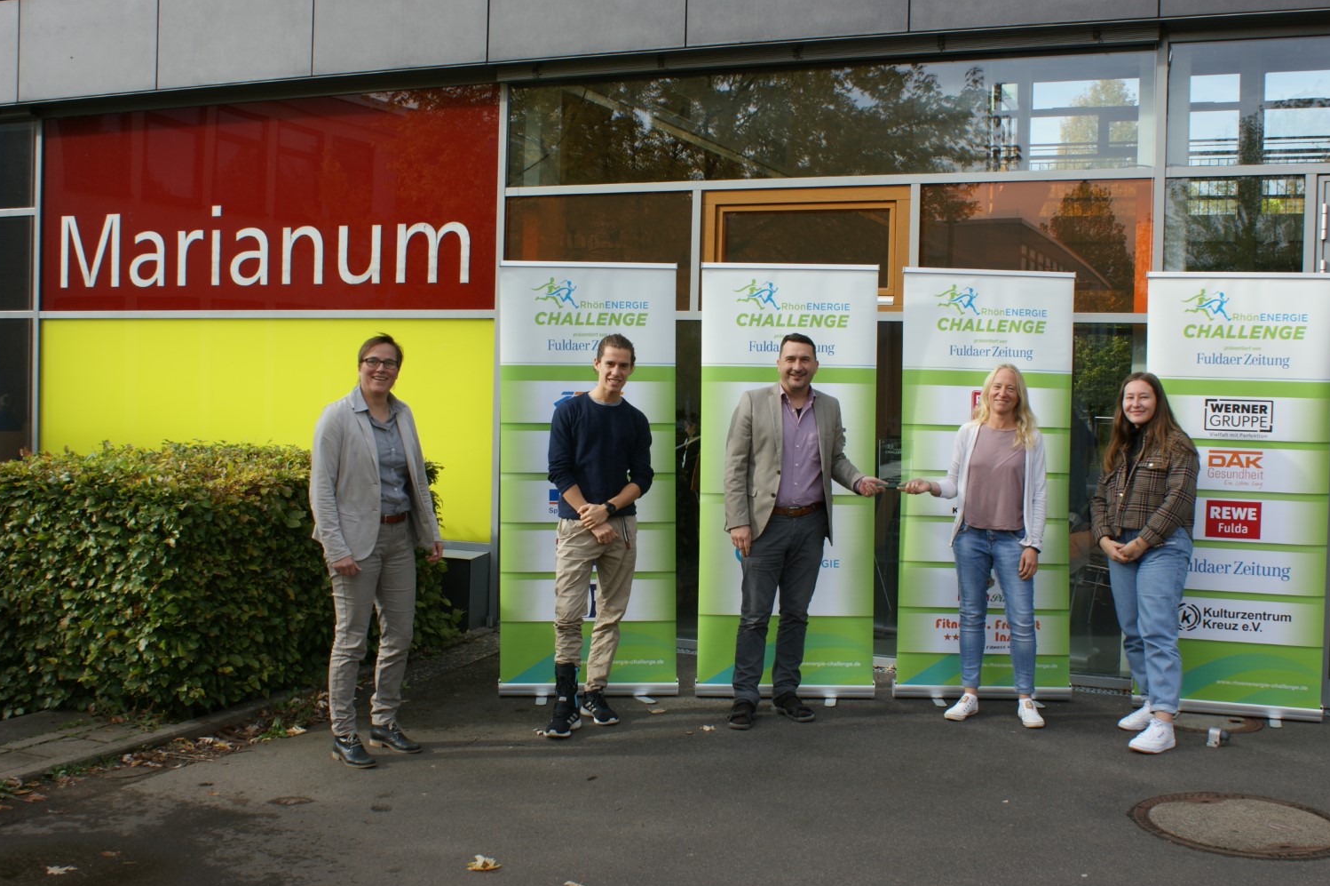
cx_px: 670
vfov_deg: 34.2
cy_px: 422
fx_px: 1440
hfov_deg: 49.6
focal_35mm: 39
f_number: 10
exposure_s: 1/100
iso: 100
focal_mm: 24
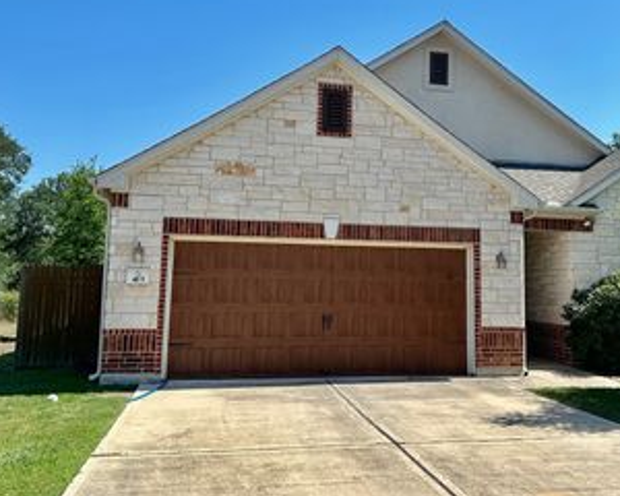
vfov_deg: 38.0
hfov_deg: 46.5
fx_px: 716
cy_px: 193
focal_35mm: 39
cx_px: 376
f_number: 1.78
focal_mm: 6.86
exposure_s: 1/5525
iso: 80
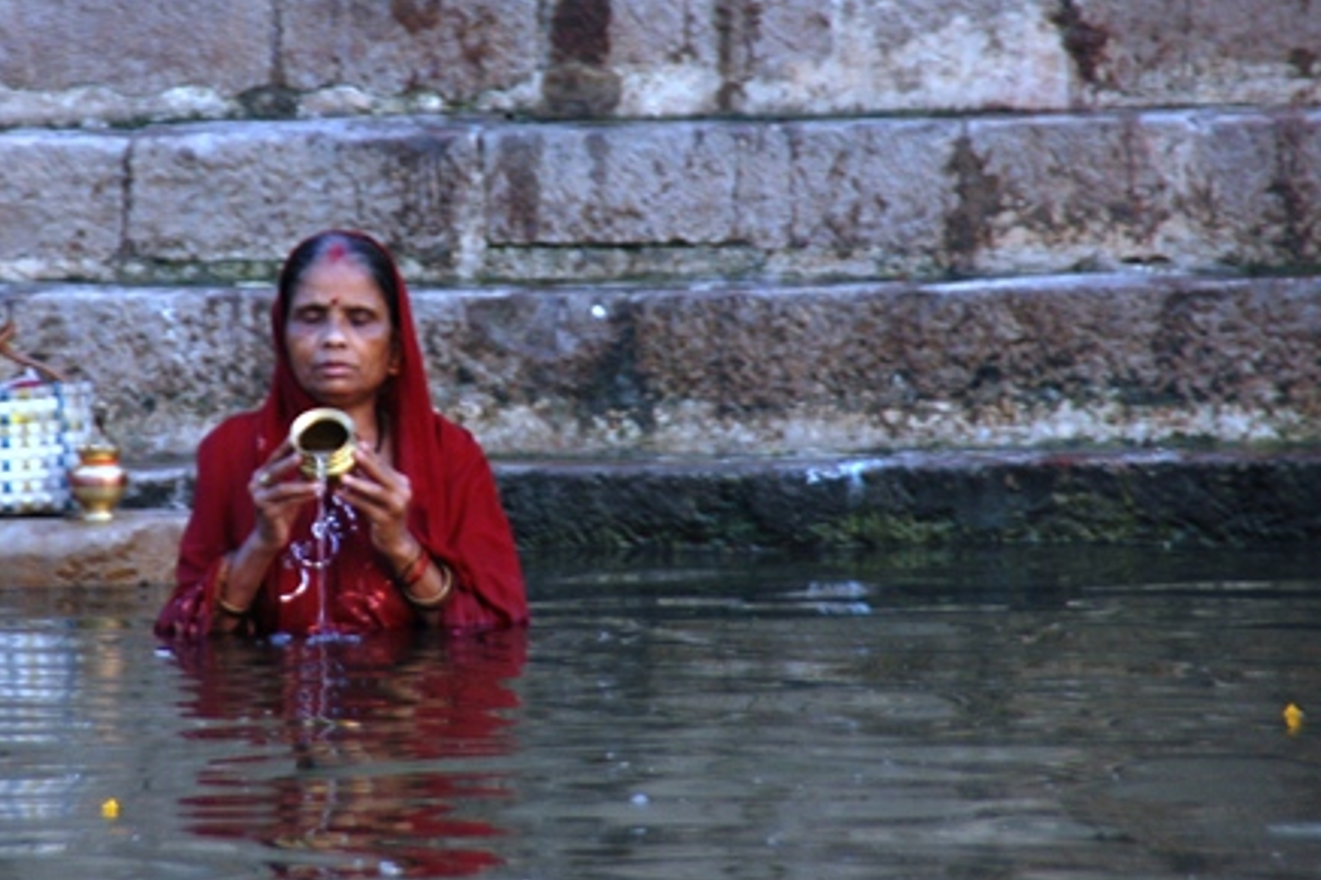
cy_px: 324
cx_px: 423
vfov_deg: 3.1
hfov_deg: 4.7
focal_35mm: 439
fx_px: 16102
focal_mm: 200
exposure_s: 1/40
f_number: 6.3
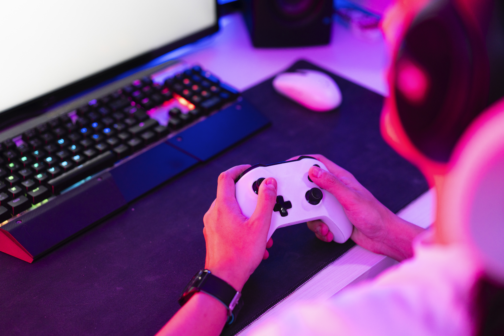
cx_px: 252
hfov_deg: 36.2
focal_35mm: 55
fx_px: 770
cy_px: 168
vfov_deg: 24.6
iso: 800
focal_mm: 55
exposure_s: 1/320
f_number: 2.2
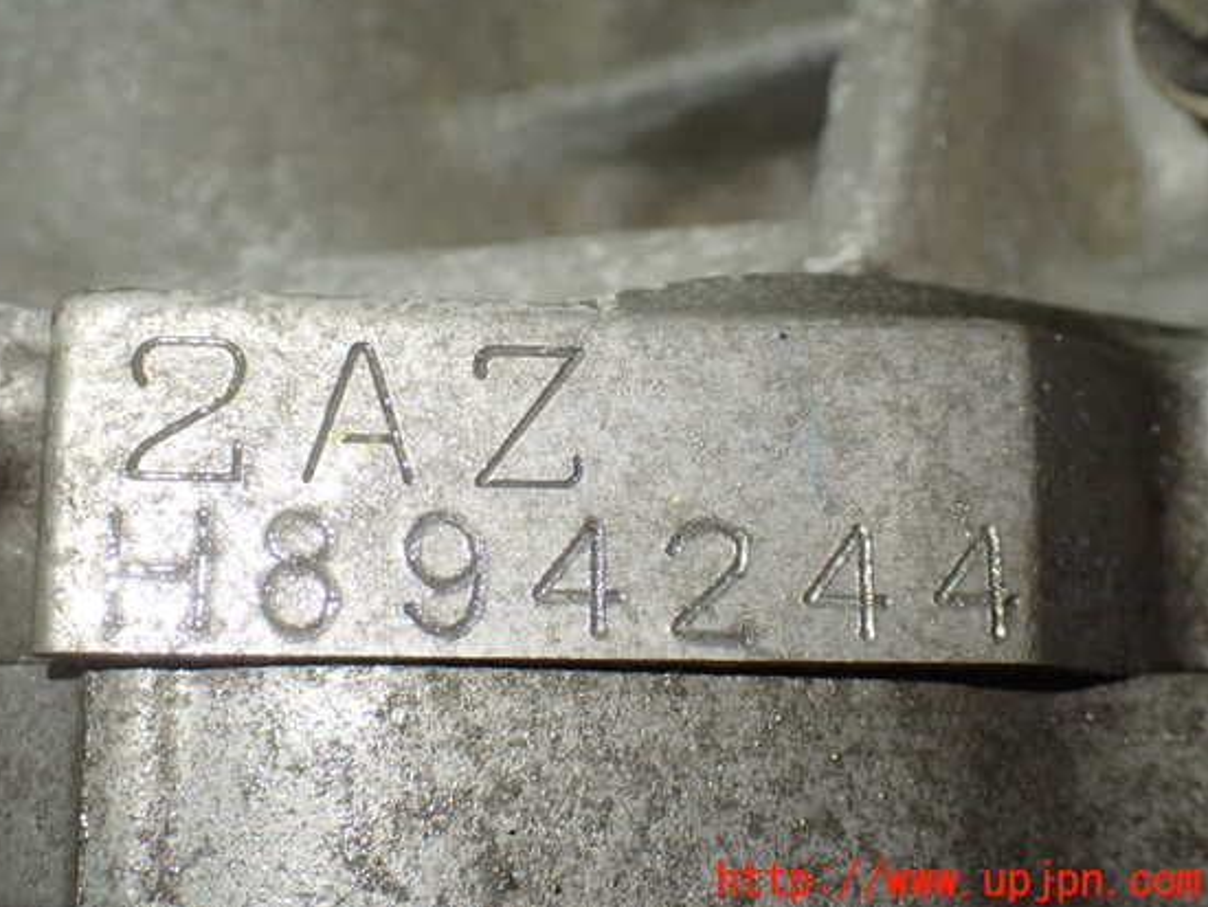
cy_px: 415
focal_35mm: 48
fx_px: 1676
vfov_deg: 30.3
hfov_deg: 39.6
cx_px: 553
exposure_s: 1/80
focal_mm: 7.84
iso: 800
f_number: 2.9
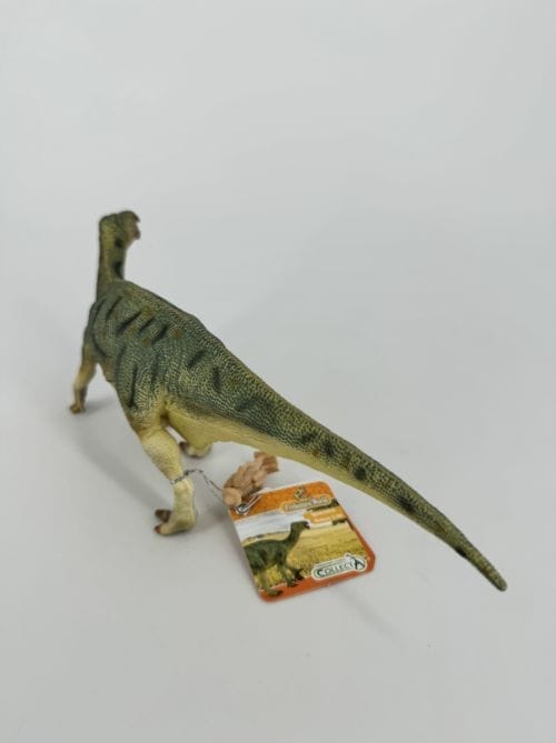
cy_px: 372
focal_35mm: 24
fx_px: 515
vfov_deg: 71.7
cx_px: 278
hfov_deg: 56.7
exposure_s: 1/1869
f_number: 1.78
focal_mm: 6.76
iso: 80
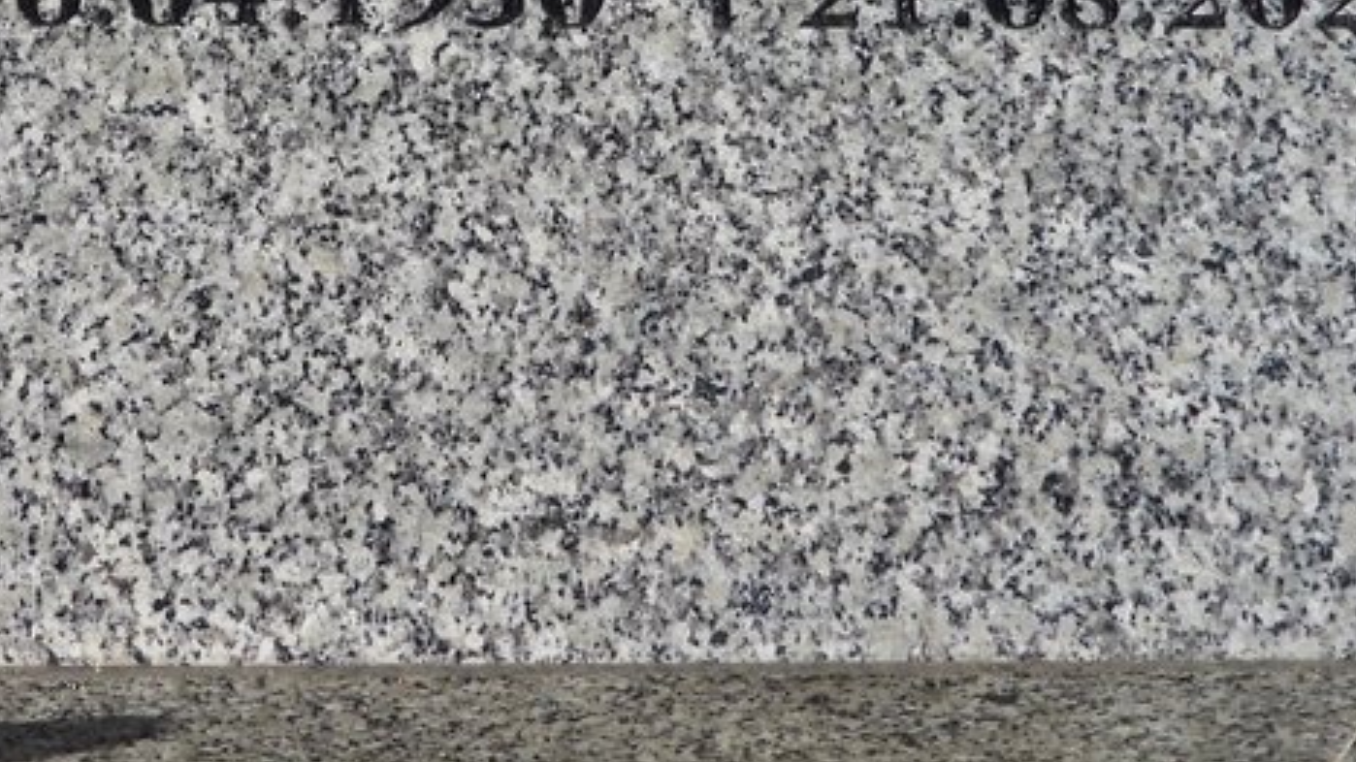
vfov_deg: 13.0
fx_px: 3272
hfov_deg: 23.1
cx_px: 303
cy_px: -145
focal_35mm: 91
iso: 100
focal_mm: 6.8
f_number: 3.2
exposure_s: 1/1250
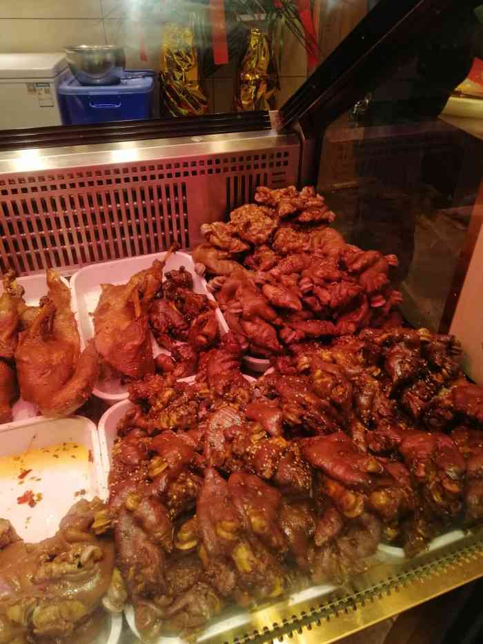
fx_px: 484
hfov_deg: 53.1
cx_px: 242
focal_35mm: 26
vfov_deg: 67.3
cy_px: 322
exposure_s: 1/100
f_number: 2.2
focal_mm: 3.81
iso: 64
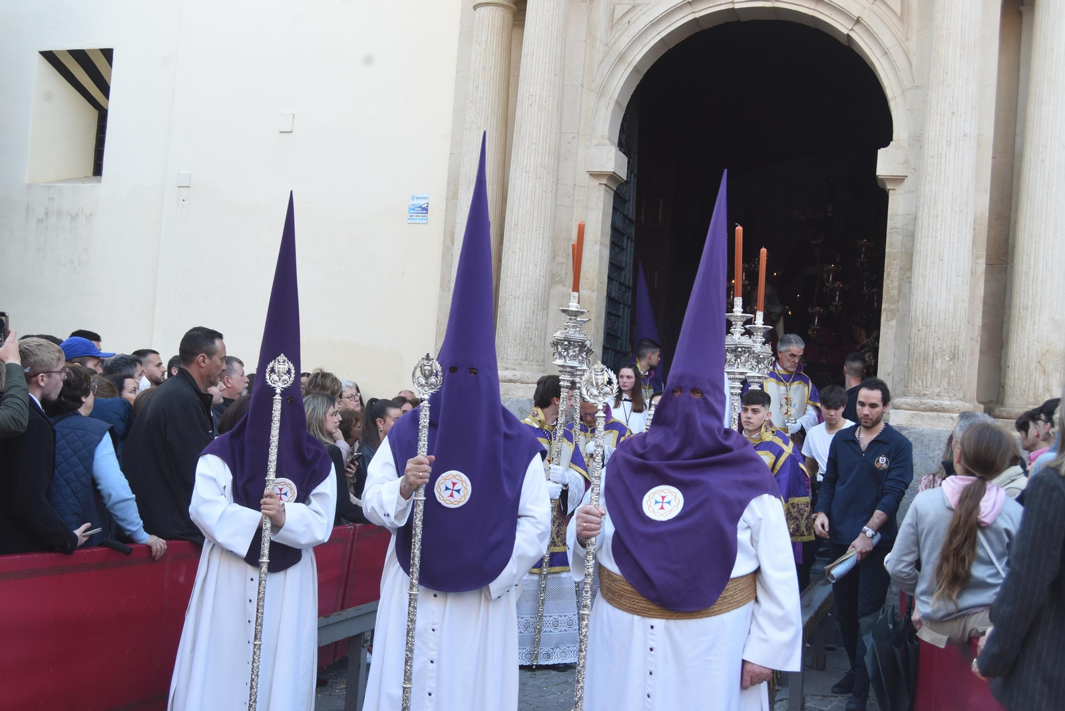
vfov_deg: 31.9
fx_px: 1243
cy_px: 356
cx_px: 532
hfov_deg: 46.4
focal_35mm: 42
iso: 1000
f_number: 7.1
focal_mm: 42
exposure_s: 1/125
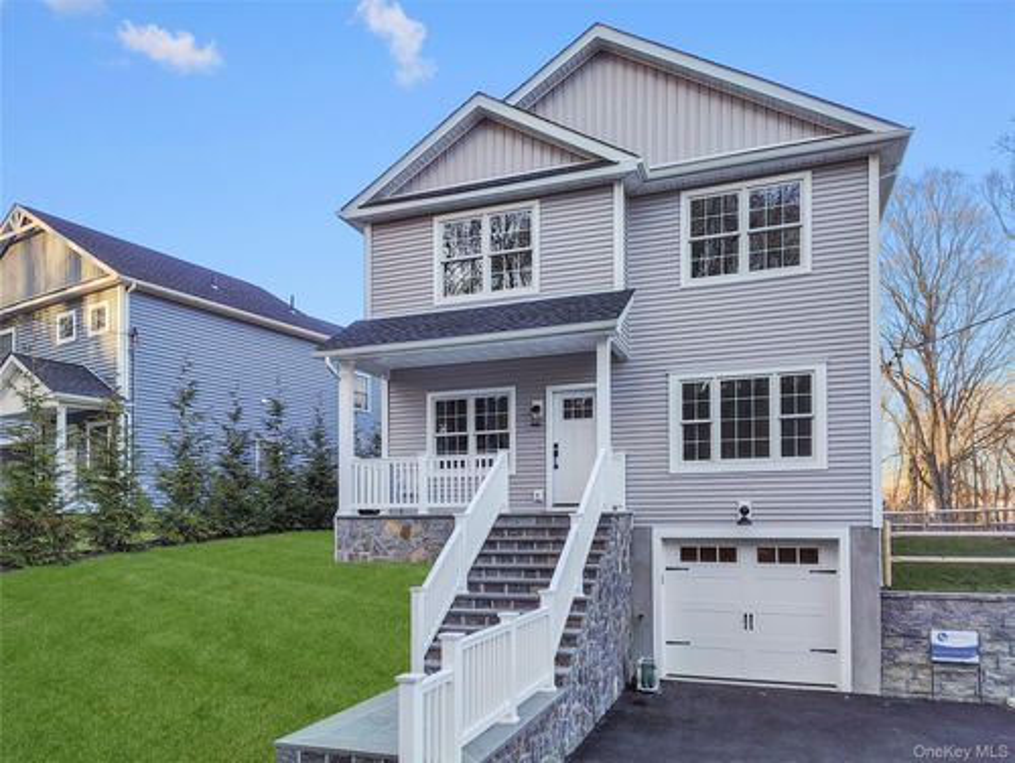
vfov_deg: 56.9
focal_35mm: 24
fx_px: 704
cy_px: 382
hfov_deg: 71.5
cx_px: 508
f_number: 1.8
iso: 134
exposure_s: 1/120
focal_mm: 5.56
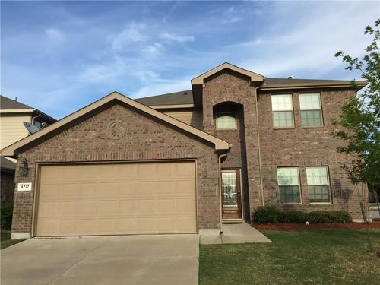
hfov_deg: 61.7
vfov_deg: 48.2
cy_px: 142
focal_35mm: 29
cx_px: 190
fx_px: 318
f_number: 2.2
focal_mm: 4.15
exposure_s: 1/1522
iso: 32
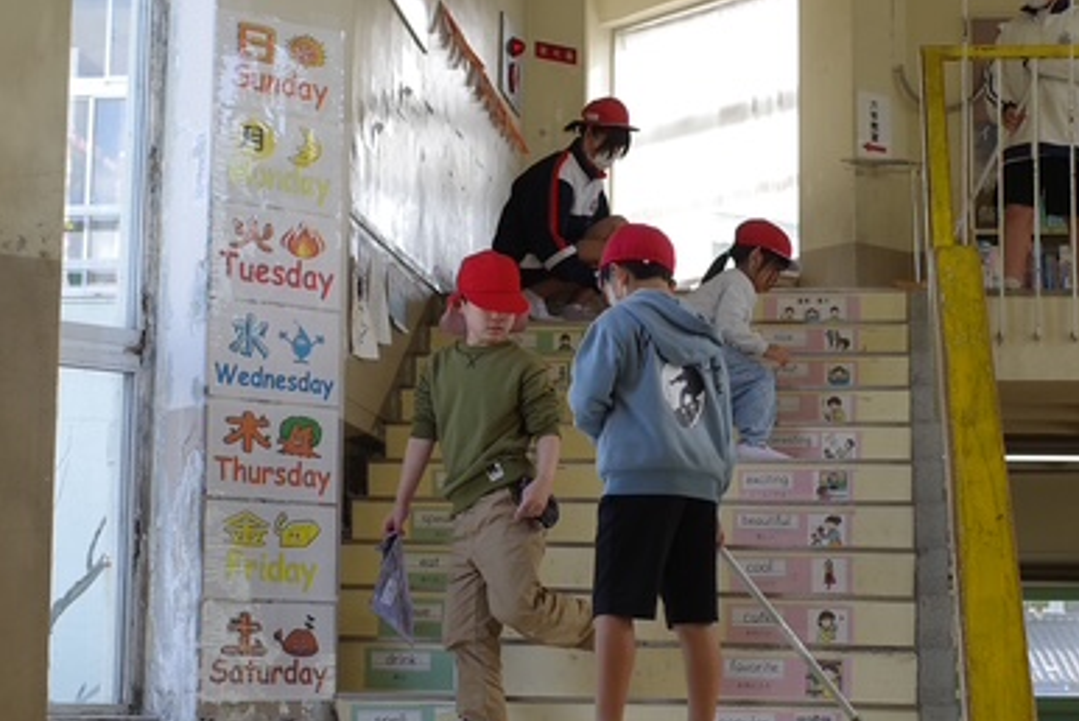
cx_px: 553
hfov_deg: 24.5
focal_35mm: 83
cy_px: 319
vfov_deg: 16.5
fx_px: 2489
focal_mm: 18.3
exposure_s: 1/160
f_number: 3.2
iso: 100
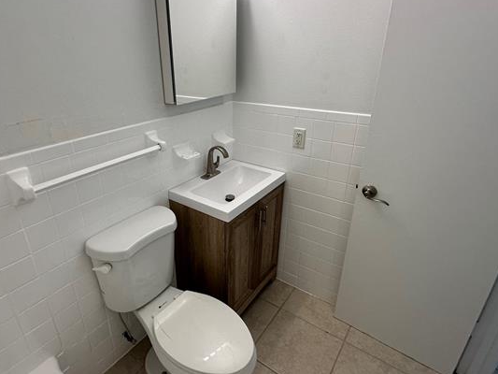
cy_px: 179
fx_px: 302
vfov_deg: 63.4
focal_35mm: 21
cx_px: 218
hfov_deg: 78.6
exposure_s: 1/120
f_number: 2.2
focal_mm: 2.22
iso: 160
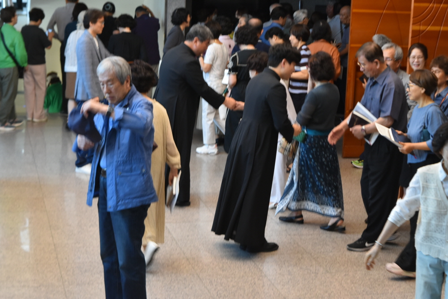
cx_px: 224
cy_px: 150
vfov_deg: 17.5
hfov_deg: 26.0
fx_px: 971
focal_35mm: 78
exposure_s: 1/60
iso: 900
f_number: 5.6
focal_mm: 52
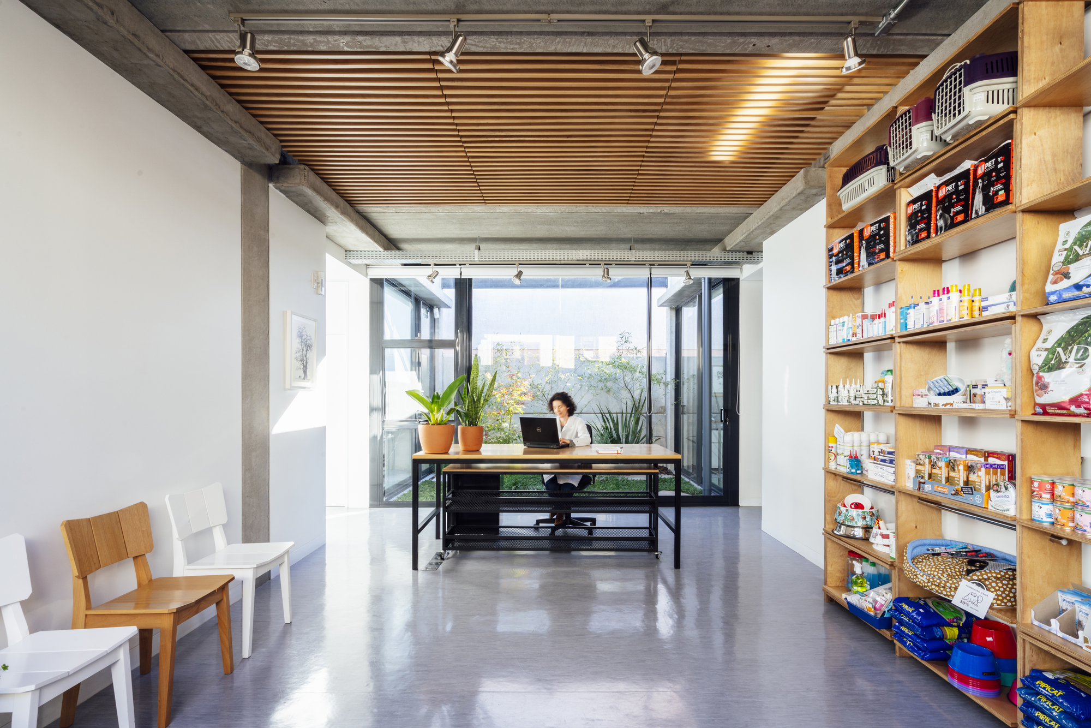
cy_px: 364
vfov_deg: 73.8
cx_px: 546
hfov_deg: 96.7
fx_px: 485
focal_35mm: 16
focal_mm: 16
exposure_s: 1/3
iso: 100
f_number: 16
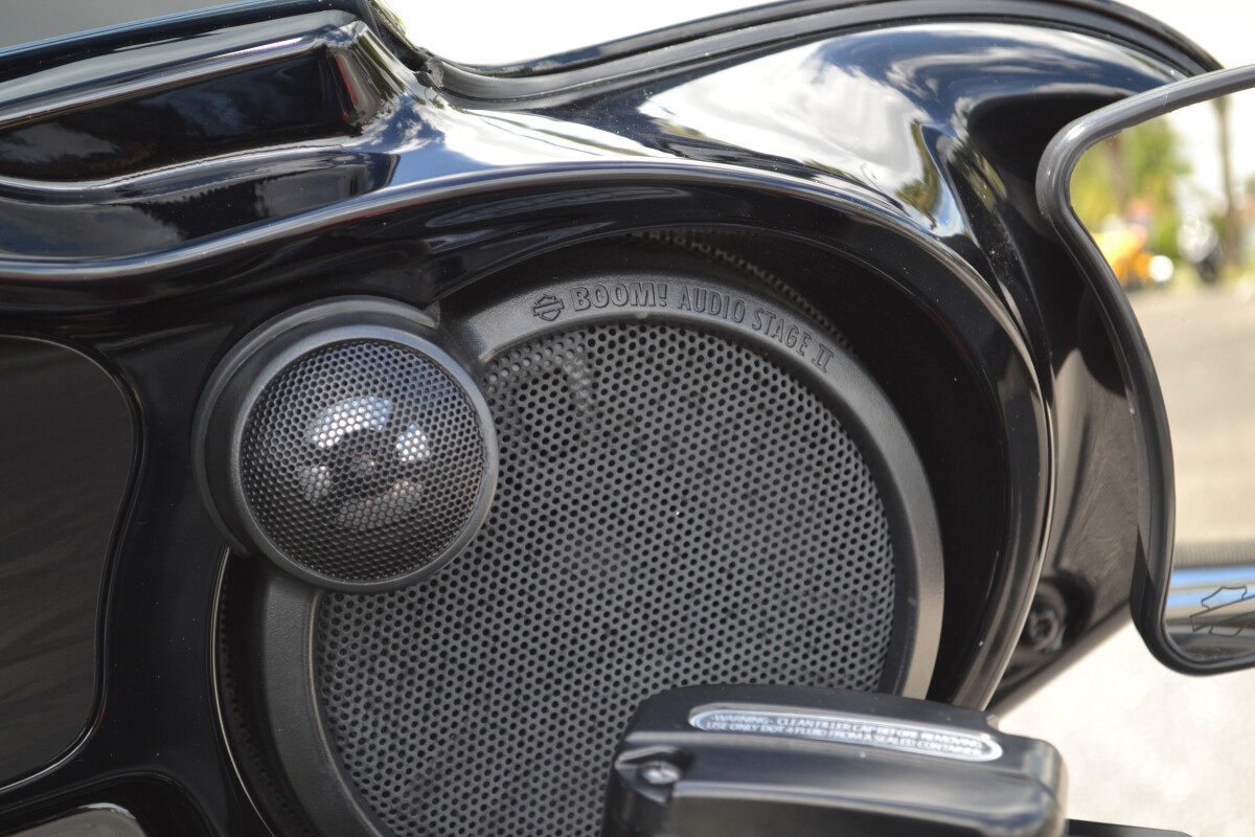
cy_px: 418
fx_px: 2876
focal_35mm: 82
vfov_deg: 16.6
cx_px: 628
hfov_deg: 24.6
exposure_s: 1/125
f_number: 5.6
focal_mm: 55
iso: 220
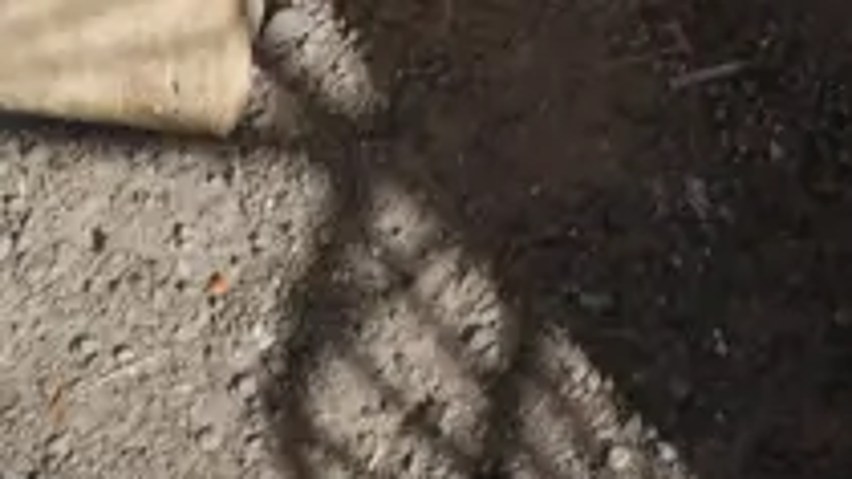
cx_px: 1170
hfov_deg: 9.9
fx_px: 4811
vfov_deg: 5.0
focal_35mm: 213
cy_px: -1559
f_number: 9
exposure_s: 1/320
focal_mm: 20
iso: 200
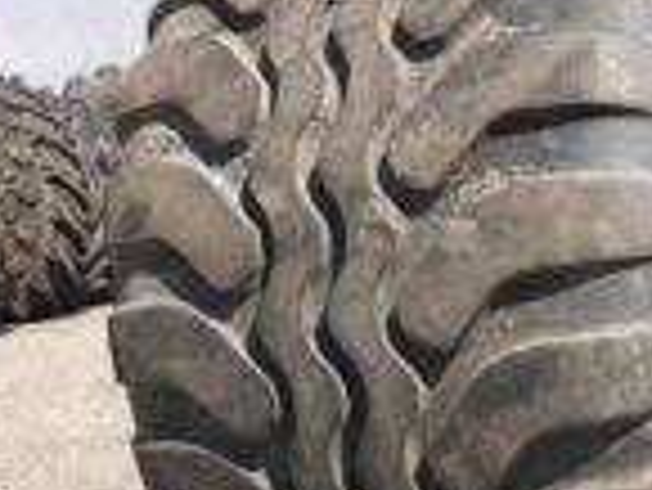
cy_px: 312
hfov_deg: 22.8
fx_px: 1565
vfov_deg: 17.8
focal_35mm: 83
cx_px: 621
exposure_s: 1/1372
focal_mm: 3.99
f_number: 1.8
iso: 20
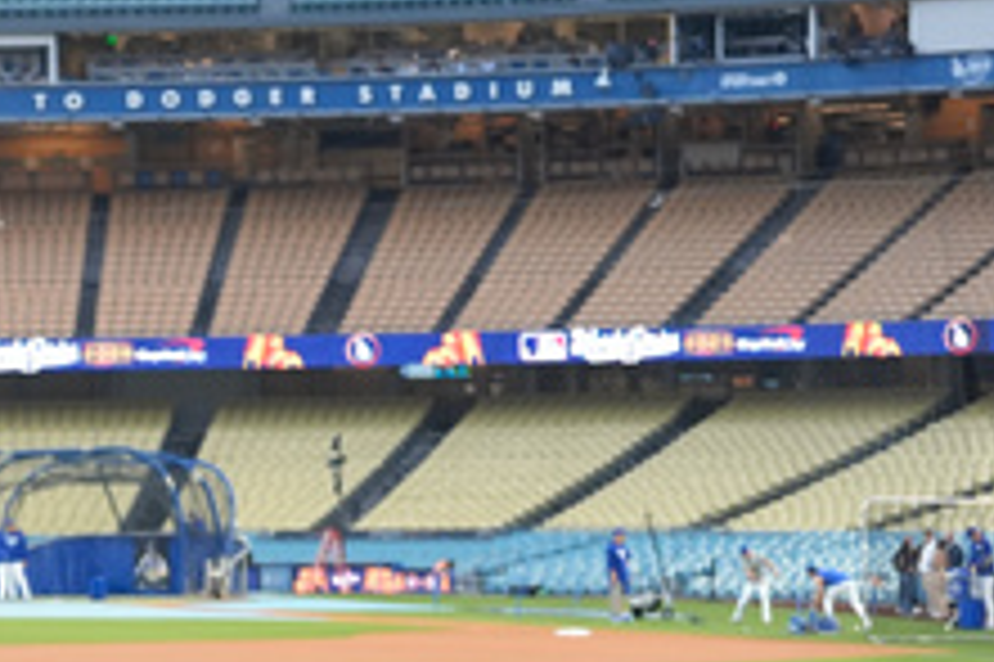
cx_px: -121
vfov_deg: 8.1
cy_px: 723
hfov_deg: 12.1
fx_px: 4607
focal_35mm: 167
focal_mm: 72
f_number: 2.8
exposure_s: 1/2000
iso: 2000
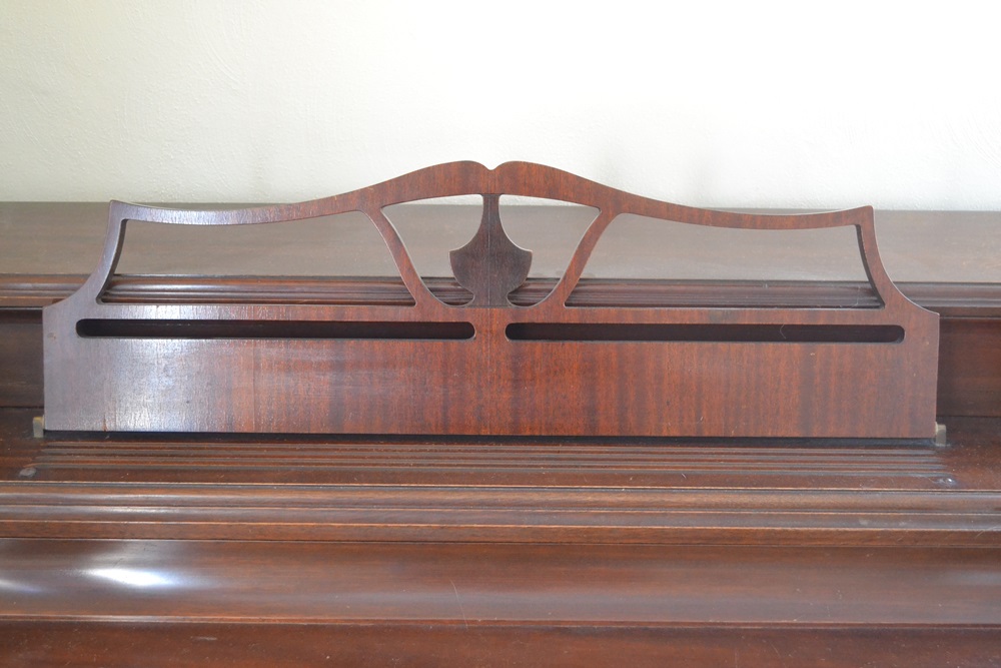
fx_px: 1251
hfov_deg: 43.6
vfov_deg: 29.9
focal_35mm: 45
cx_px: 500
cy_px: 334
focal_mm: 30
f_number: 4.5
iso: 3200
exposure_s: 1/80
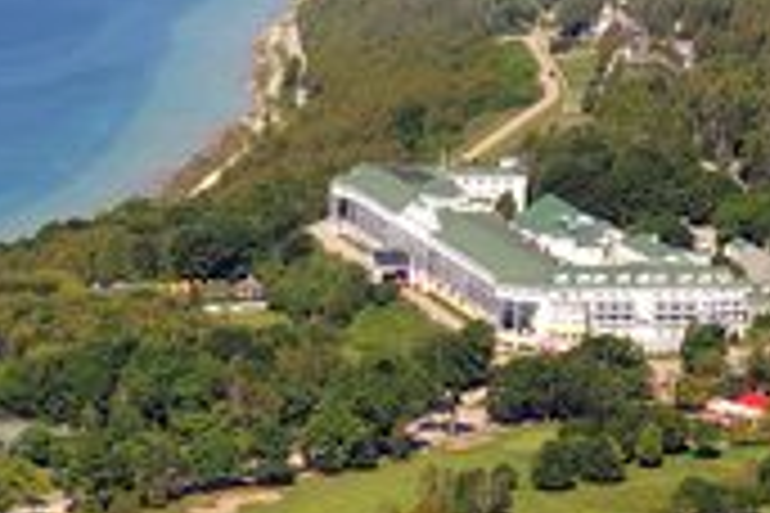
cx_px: -189
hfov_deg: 7.1
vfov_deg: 4.7
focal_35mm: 286
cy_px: 940
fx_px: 6117
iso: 200
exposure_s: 1/250
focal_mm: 70
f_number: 10
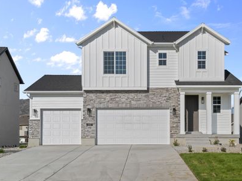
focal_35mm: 36
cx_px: 143
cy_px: 90
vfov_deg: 39.7
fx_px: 252
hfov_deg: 51.1
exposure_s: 1/2000
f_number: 8
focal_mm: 30
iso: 320
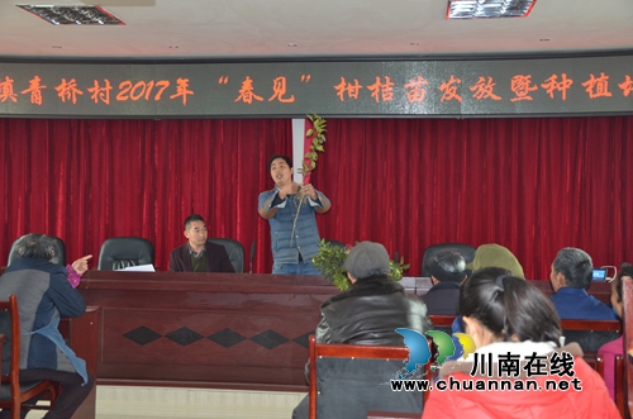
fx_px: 842
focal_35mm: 48
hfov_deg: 41.2
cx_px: 316
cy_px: 210
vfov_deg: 27.9
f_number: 4.2
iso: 800
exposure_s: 1/60
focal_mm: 32
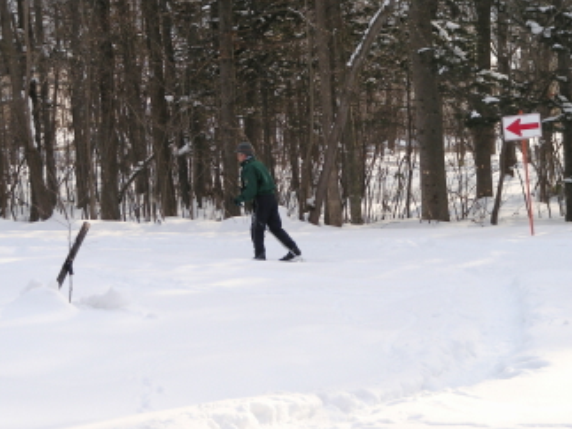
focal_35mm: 140
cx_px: 253
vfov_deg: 10.6
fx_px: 2313
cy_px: 202
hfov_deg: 14.1
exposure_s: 1/184
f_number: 3.5
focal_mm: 18.9
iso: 50
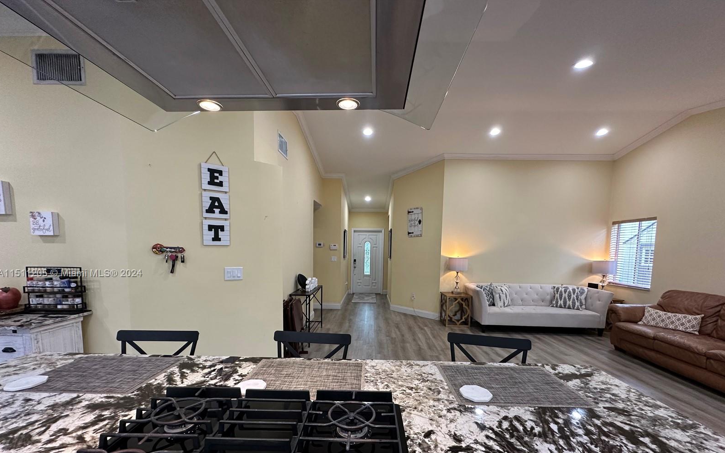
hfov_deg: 101.5
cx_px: 362
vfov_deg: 73.9
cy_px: 274
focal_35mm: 15
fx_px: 296
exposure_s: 1/60
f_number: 2.2
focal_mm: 2.22
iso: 200
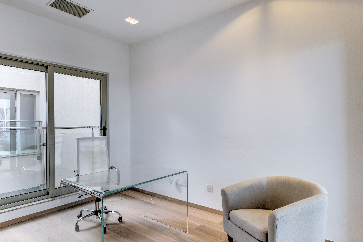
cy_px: 126
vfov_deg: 59.5
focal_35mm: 21
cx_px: 135
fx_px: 212
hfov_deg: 79.6
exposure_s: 1/40
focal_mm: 10
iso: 250
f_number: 8
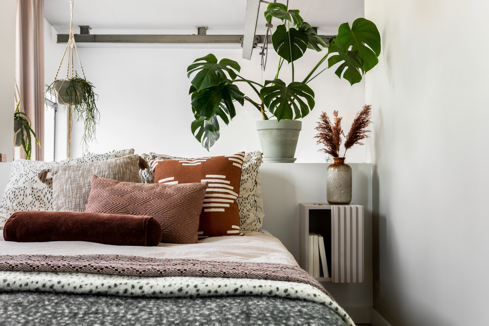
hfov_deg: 54.4
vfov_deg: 37.9
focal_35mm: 35
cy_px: 163
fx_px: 475
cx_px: 244
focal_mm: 35
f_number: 7.1
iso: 250
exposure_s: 1/6
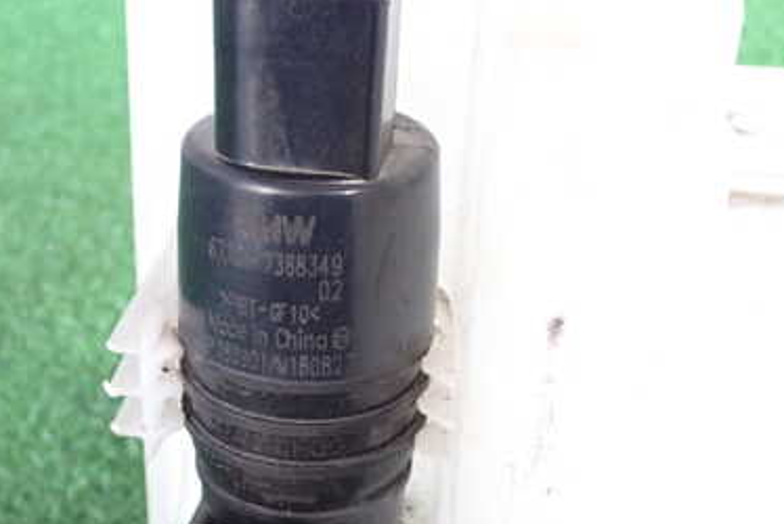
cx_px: 304
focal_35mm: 60
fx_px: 1308
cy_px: 369
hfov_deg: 33.2
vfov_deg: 22.5
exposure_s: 1/40
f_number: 2.5
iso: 320
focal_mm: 6.37
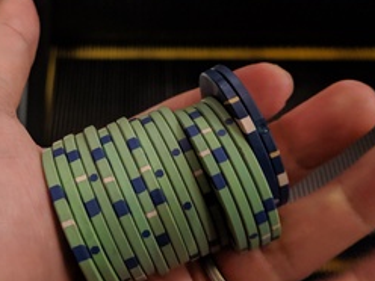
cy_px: 113
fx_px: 531
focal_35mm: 49
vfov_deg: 29.6
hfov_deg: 38.5
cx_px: 129
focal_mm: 4.44
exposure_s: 1/25
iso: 393
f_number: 1.8
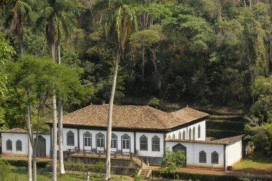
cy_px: 90
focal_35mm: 105
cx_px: 136
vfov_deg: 13.0
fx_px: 793
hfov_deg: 19.5
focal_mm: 70
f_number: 9
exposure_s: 1/160
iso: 100
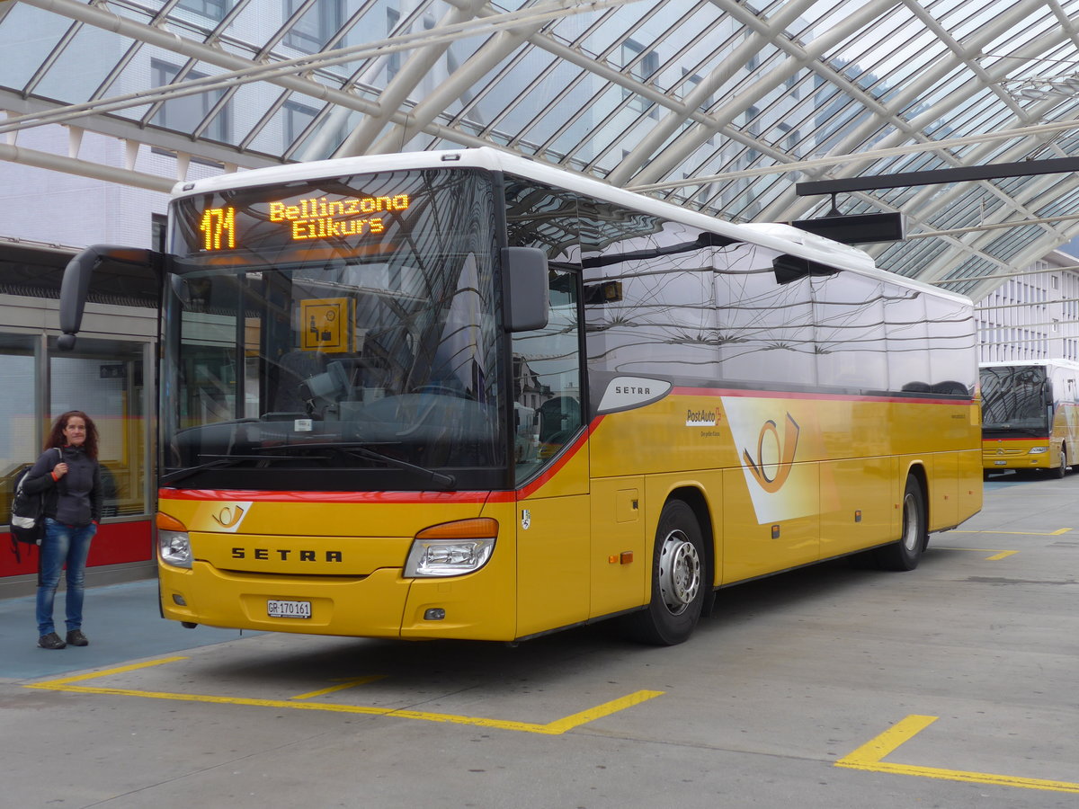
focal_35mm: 49
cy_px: 404
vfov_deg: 29.7
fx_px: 1527
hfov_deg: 38.9
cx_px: 540
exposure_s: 1/60
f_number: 3.2
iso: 100
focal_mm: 10.1
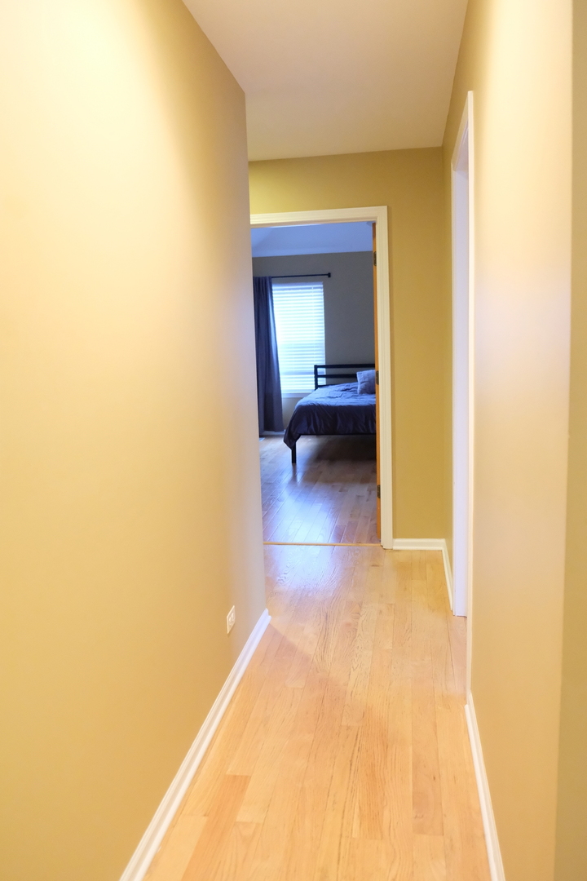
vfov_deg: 67.4
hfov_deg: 47.9
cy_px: 440
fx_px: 660
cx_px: 294
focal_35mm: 27
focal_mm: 18
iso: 5000
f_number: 2.8
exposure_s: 1/60
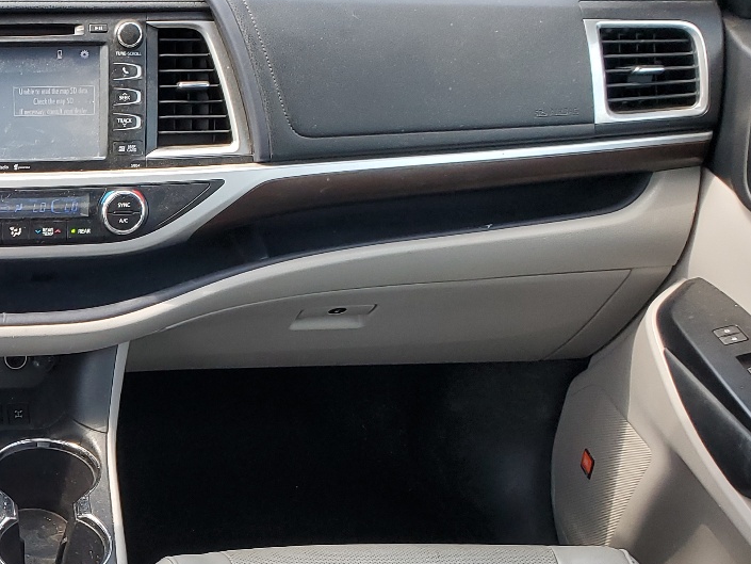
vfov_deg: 24.1
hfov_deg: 30.0
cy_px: 511
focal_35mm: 59
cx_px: -34
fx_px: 1280
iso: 62
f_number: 1.5
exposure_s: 1/120
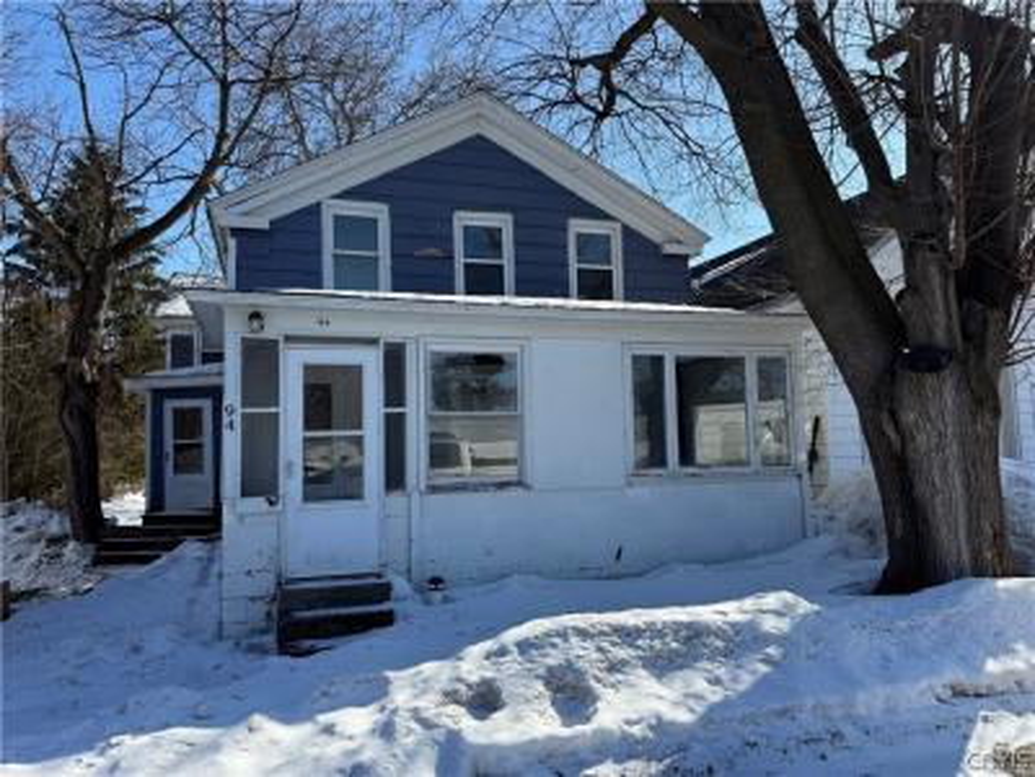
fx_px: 718
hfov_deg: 71.6
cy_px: 388
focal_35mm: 24
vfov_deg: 56.8
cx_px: 518
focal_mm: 6.76
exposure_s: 1/3145
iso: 80
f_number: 1.78
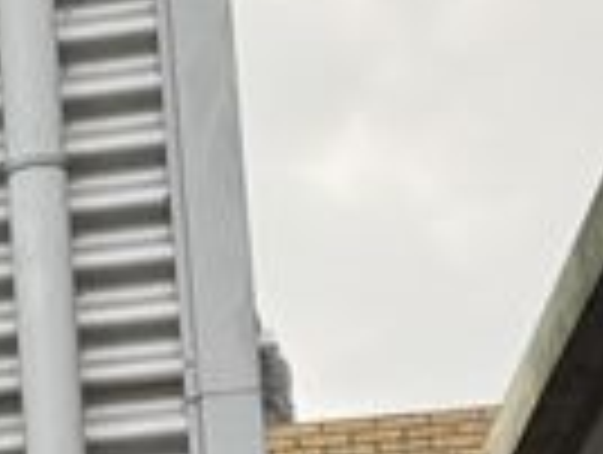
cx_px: -1332
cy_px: 760
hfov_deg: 8.6
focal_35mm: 183
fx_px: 3194
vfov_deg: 7.9
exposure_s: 1/456
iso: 100
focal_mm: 6.76
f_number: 1.78
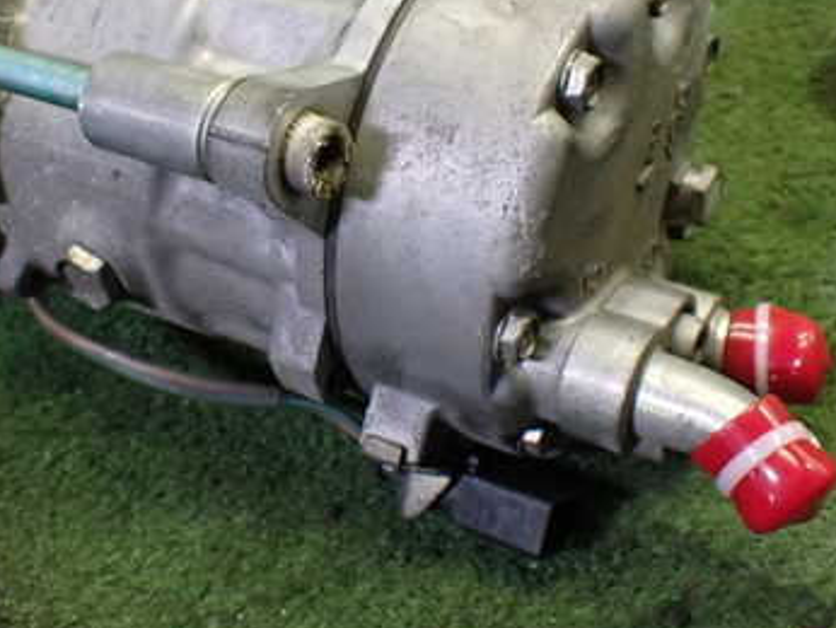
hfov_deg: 36.4
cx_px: 275
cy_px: 184
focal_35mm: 52
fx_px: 1257
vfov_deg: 27.8
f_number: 2.3
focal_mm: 5.4
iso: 500
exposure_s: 1/125
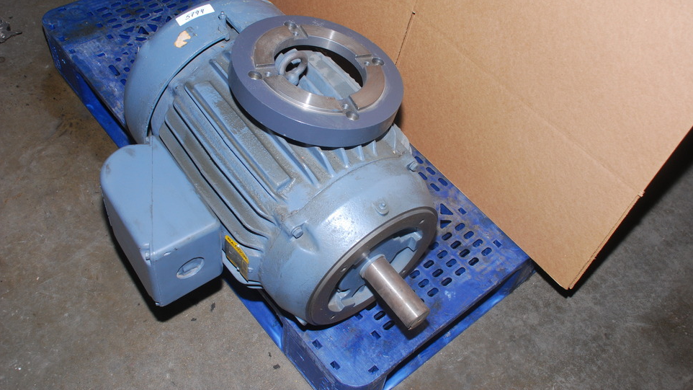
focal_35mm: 38
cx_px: 346
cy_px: 169
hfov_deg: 52.8
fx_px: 698
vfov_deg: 31.1
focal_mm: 24
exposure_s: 1/60
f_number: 5
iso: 200
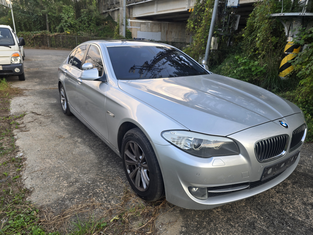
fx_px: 208
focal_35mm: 23
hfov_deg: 73.9
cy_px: 118
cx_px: 156
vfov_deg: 58.9
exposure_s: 1/180
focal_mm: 6.3
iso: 40
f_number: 1.7
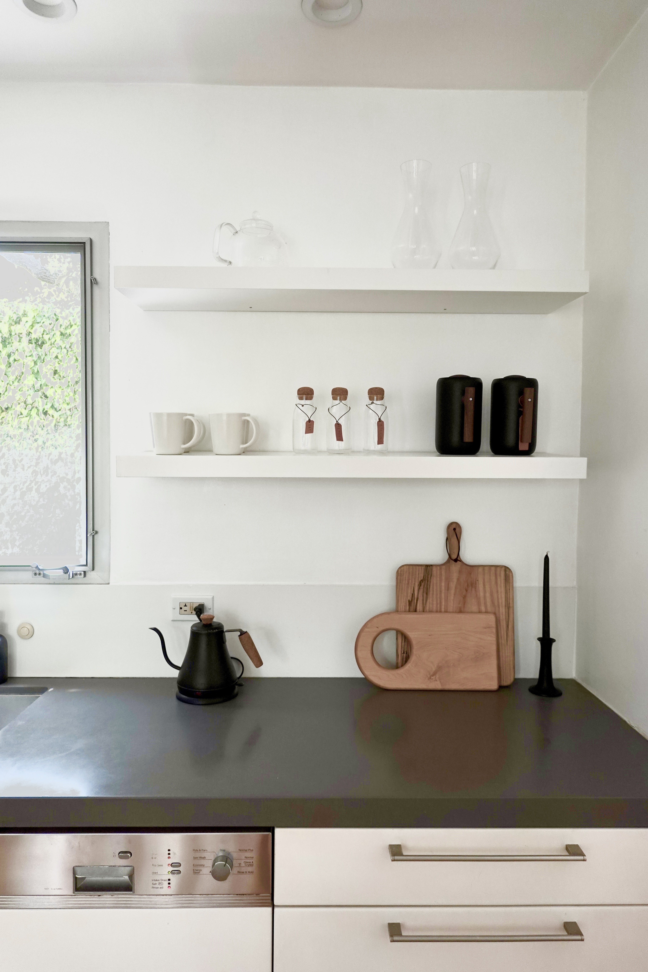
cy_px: 486
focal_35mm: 24
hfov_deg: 53.1
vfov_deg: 73.7
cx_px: 324
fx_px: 648
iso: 250
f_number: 2.8
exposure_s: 1/60
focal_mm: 9
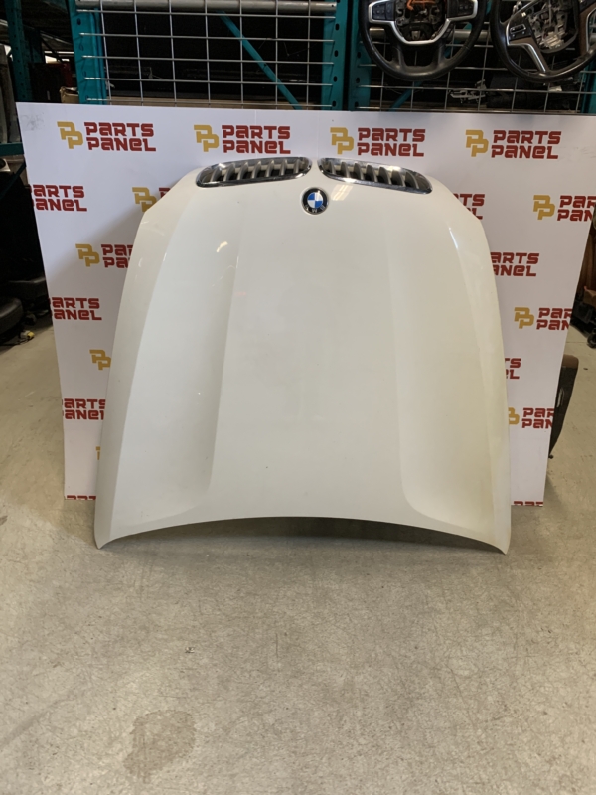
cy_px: 398
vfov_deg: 67.3
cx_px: 298
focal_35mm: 26
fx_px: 597
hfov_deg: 53.1
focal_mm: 4.25
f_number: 1.8
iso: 250
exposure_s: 1/60
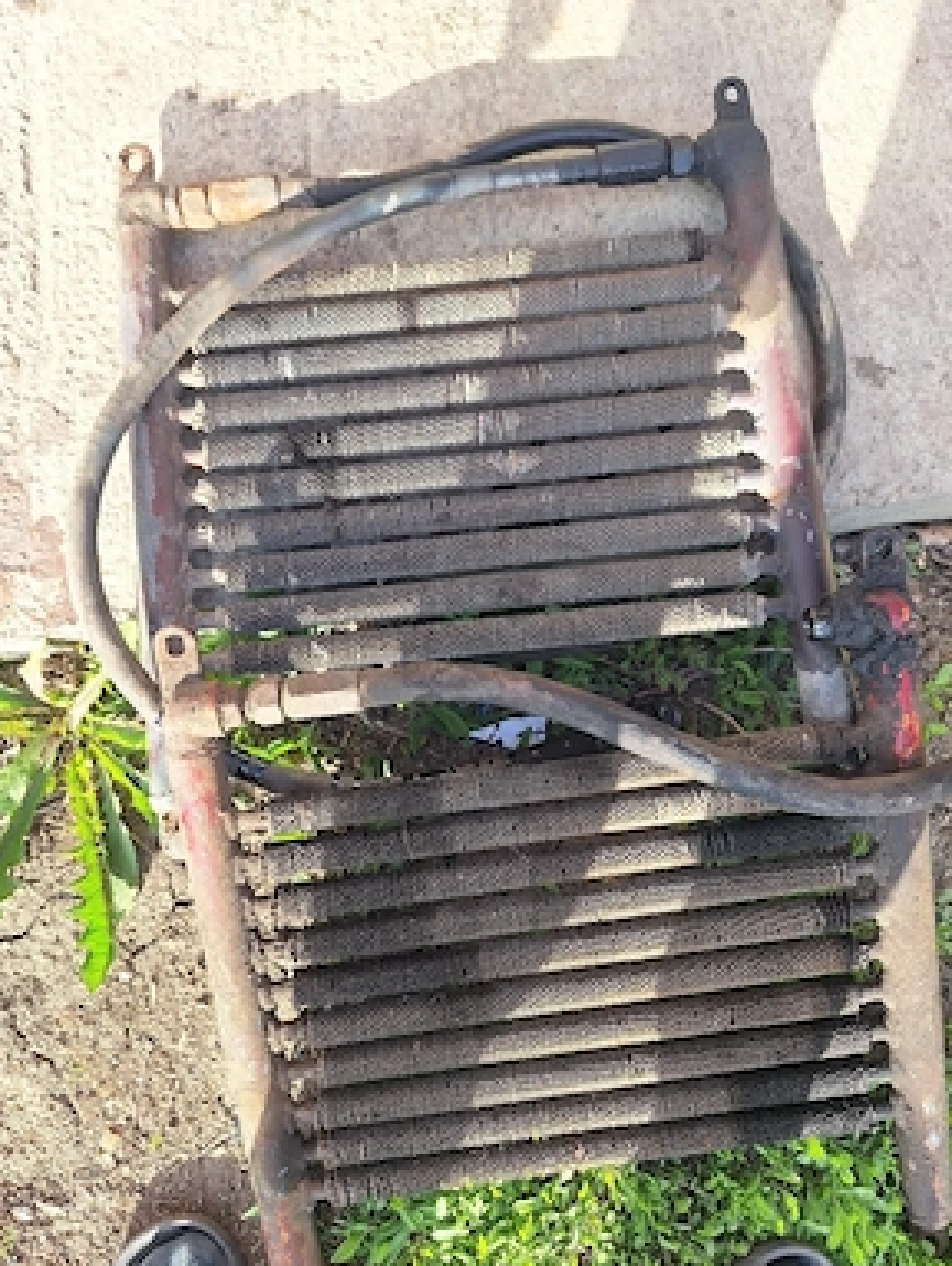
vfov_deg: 71.5
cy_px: 635
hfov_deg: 56.9
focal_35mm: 24
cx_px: 473
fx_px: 879
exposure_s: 1/500
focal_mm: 5.54
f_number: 1.8
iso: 40
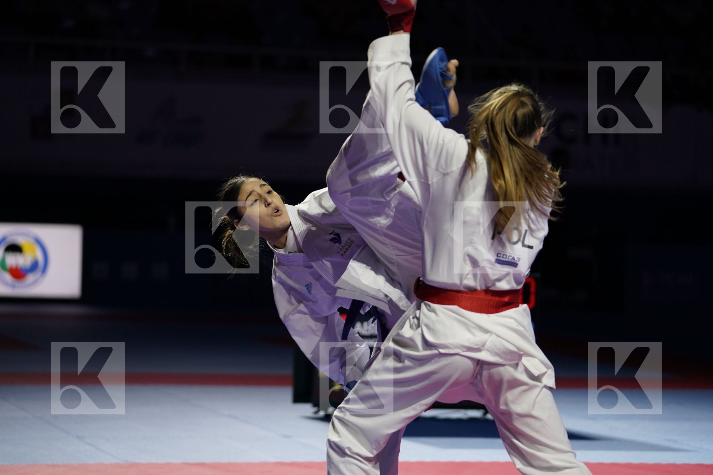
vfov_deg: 11.4
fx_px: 2376
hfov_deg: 17.1
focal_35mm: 120
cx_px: 356
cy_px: 238
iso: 1250
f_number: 2.8
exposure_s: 1/1000
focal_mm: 120
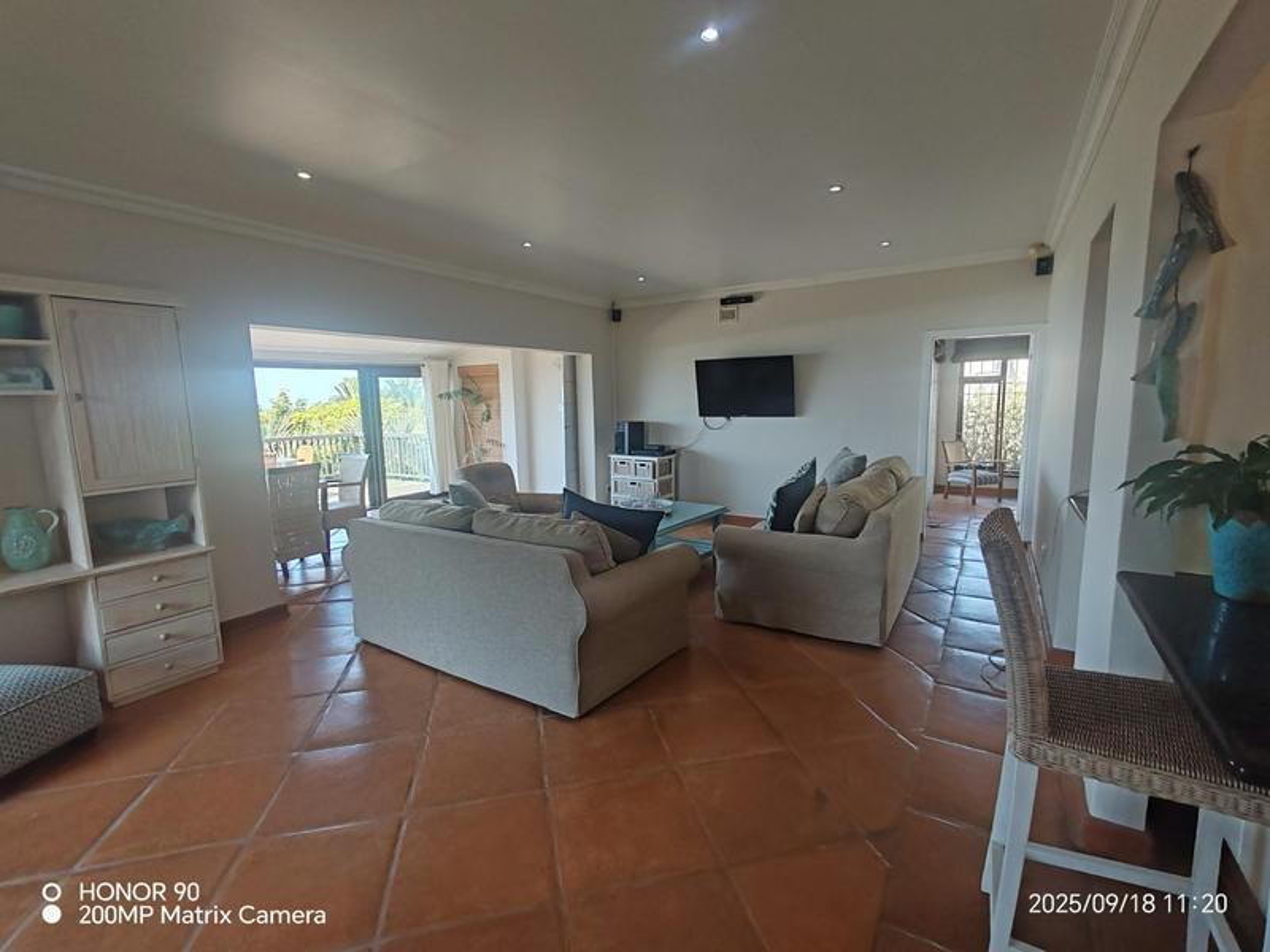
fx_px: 587
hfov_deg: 94.5
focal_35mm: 16
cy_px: 476
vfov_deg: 78.1
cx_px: 635
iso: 100
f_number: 2.2
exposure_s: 1/100
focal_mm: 1.96
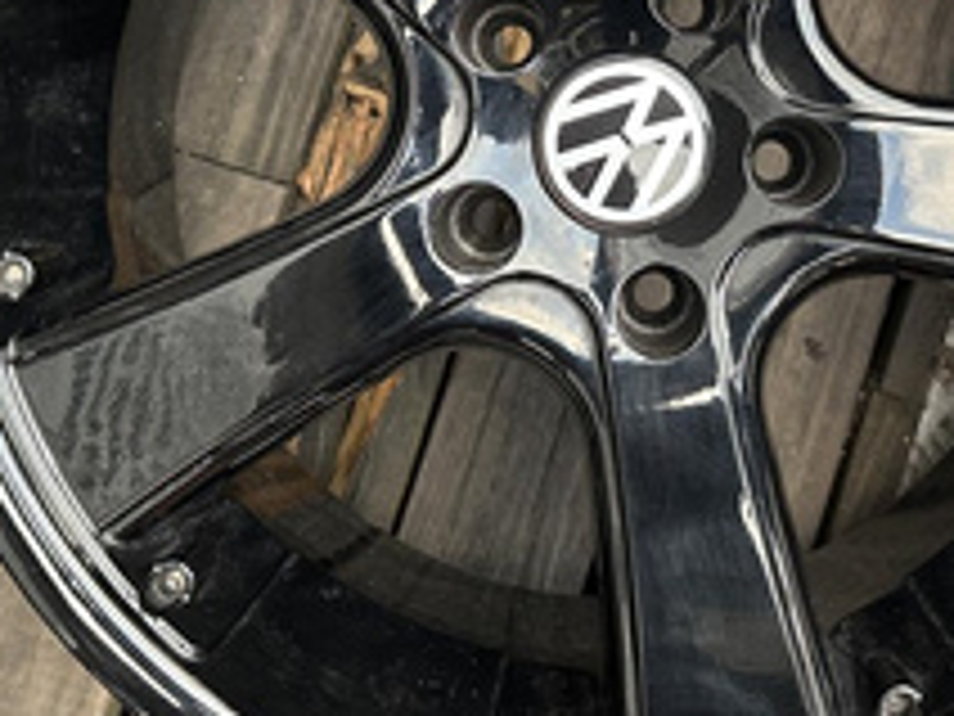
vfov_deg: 27.8
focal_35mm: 51
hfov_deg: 37.1
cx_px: 630
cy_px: 117
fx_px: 1406
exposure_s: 1/77
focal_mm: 6.86
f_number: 1.78
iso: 250
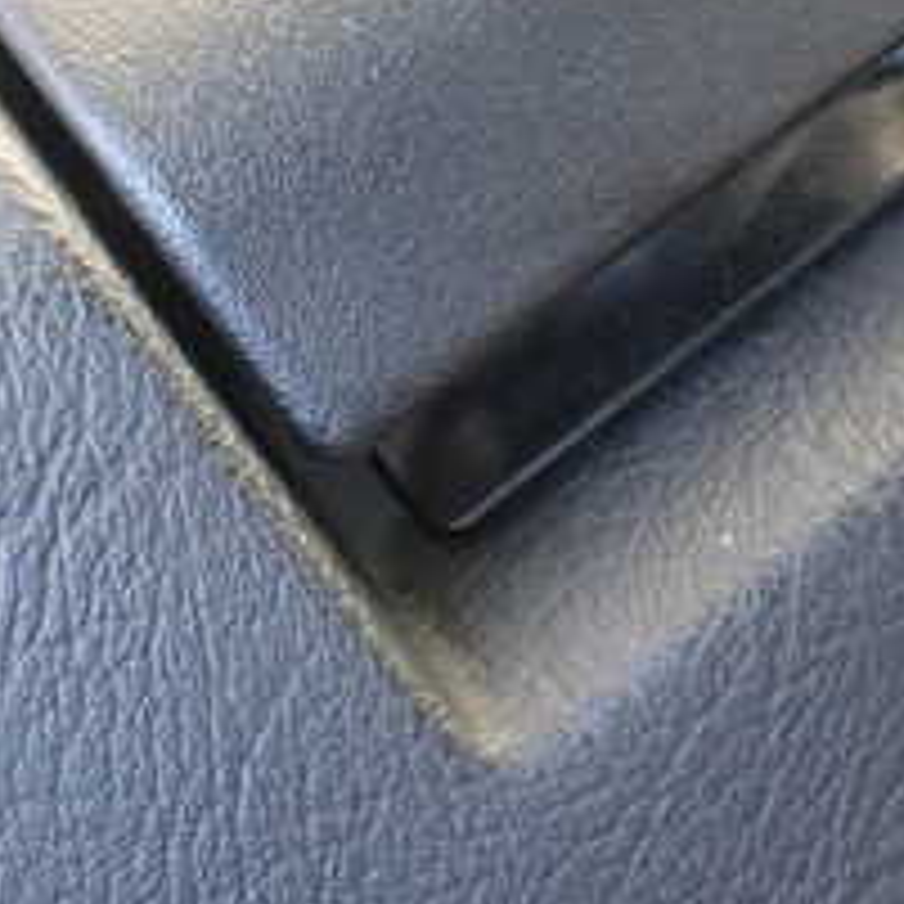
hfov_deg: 21.8
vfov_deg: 21.4
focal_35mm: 79
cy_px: 90
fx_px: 2334
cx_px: 612
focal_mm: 5.4
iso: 400
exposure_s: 1/125
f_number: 2.3
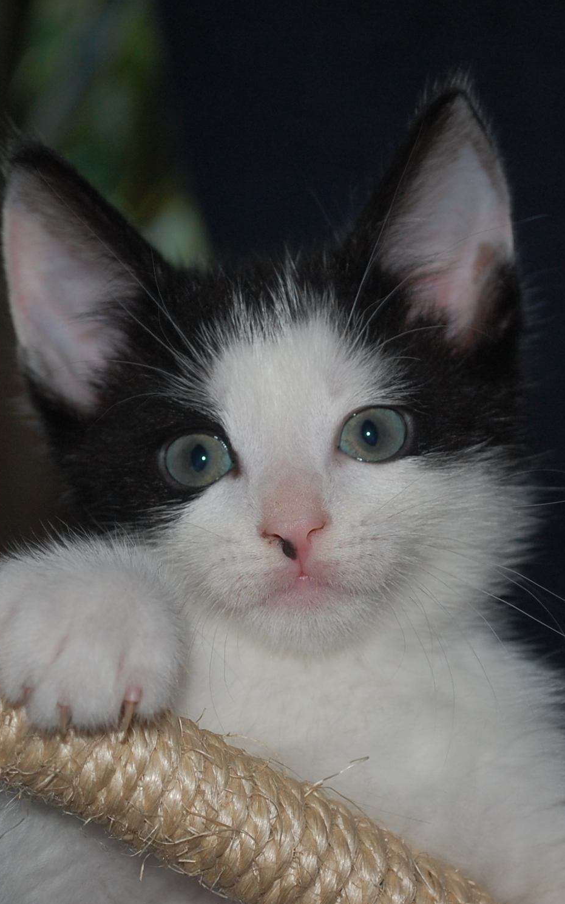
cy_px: 453
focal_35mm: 111
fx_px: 2734
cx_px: 288
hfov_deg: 11.8
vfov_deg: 18.8
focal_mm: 48
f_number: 5.6
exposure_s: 1/60
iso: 400
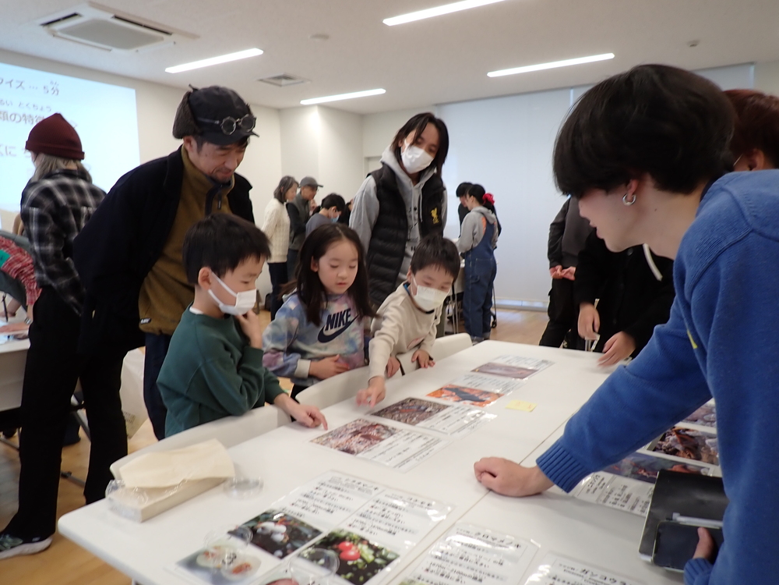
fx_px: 563
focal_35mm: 25
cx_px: 390
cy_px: 292
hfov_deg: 69.4
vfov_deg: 54.9
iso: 125
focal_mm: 4.5
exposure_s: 1/60
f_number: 2
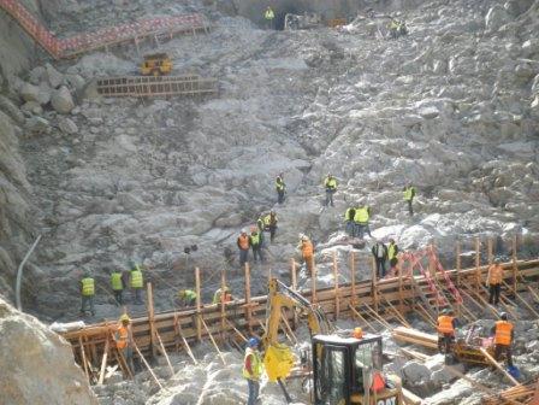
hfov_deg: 40.4
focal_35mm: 47
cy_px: 202
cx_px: 270
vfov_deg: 30.9
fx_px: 732
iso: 64
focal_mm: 8.3
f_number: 3.4
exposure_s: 1/250
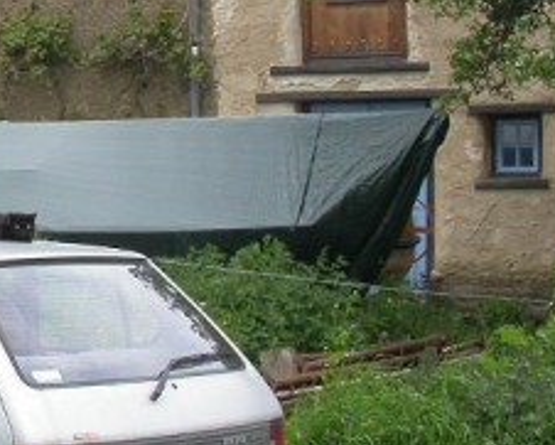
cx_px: -152
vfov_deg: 13.6
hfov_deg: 16.3
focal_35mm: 112
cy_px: 37
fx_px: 1840
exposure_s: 1/179
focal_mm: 7.85
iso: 100
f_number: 6
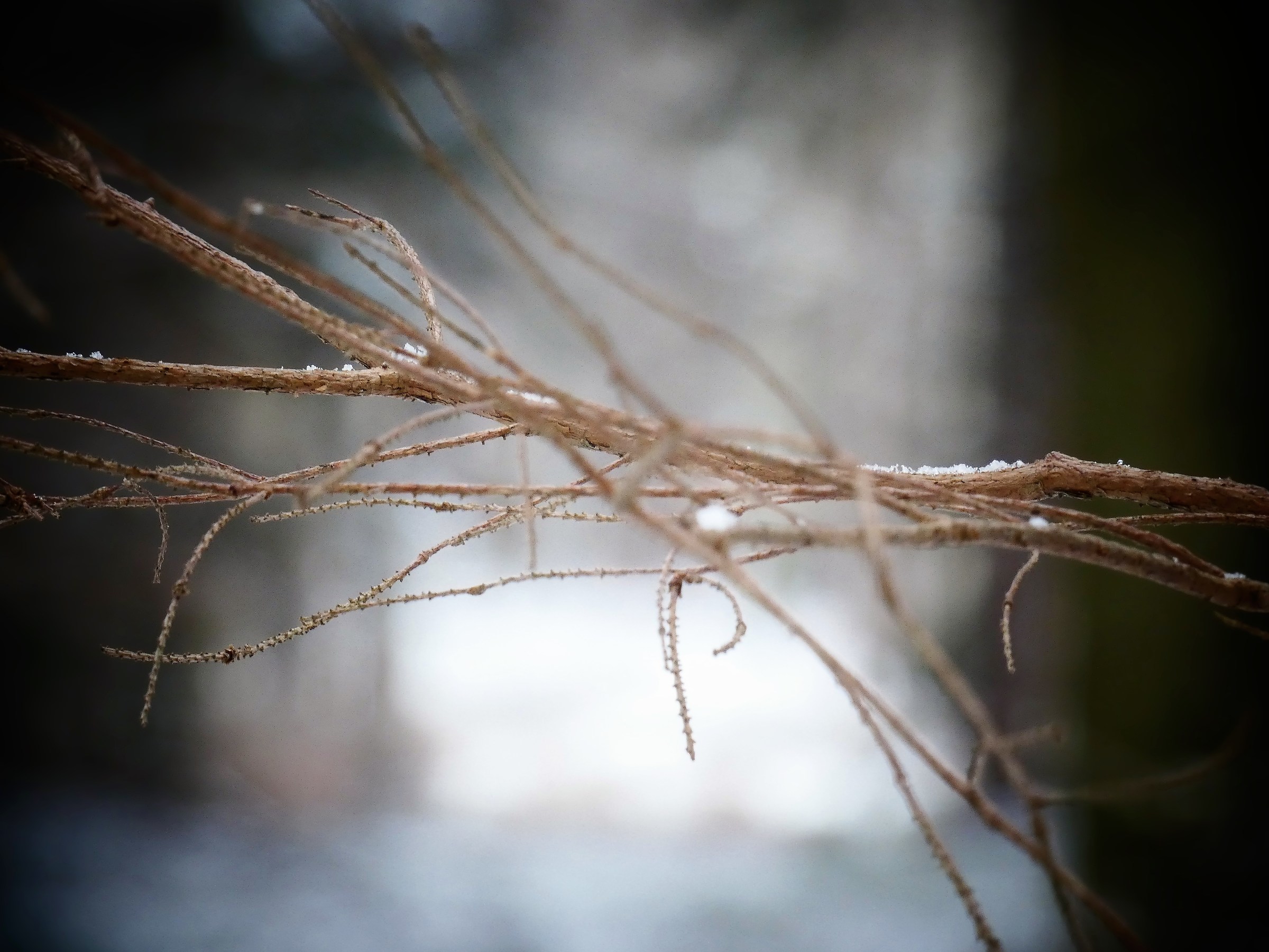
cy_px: 476
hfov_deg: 4.1
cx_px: 634
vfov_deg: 3.1
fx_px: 17743
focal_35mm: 484
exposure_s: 1/100
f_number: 5.6
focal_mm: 86.7
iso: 320
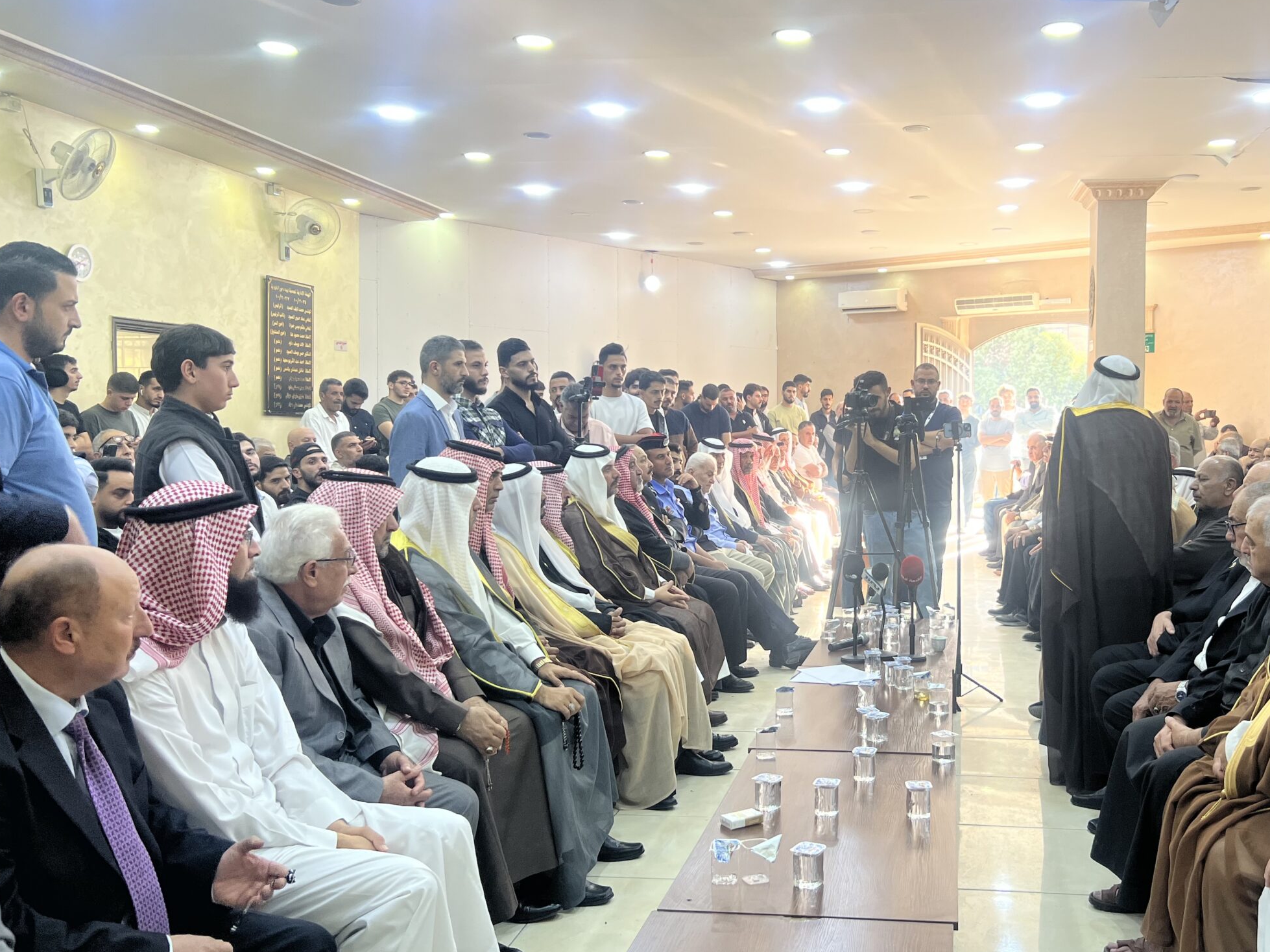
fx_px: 1247
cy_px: 449
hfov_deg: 53.2
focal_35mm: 34
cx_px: 821
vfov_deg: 41.8
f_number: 1.5
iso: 80
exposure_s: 1/100
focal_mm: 5.7
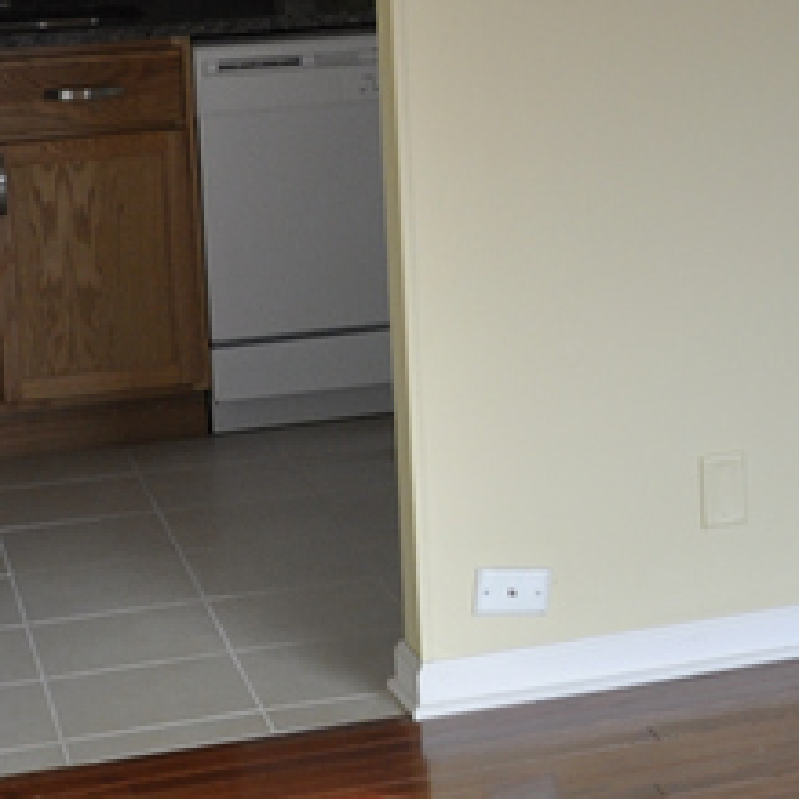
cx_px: 974
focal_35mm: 107
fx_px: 2794
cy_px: -117
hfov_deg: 15.6
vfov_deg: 15.8
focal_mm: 18
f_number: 5.6
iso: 400
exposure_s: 1/125
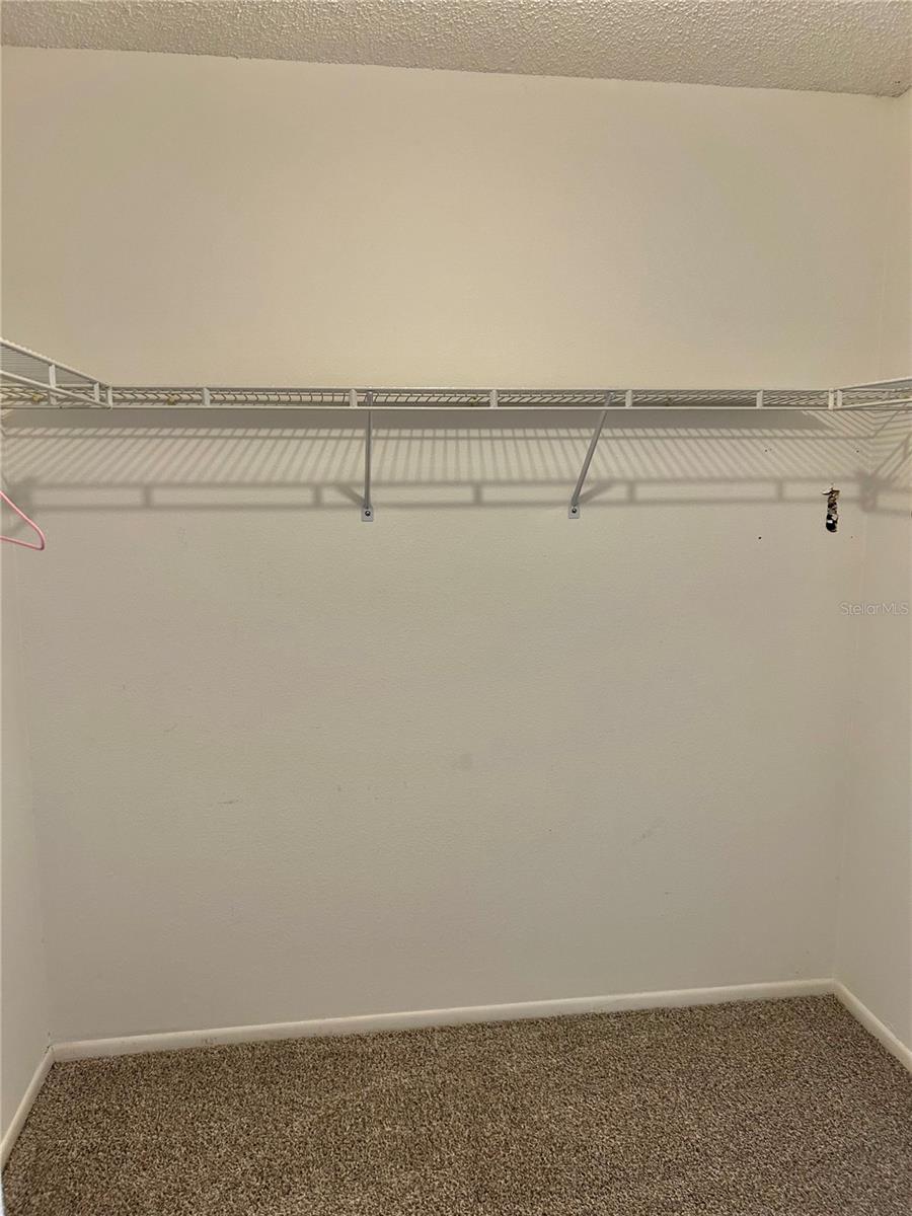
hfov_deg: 53.1
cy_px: 608
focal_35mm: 26
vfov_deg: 67.3
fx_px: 913
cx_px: 456
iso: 160
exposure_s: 1/60
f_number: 1.5
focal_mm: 5.7
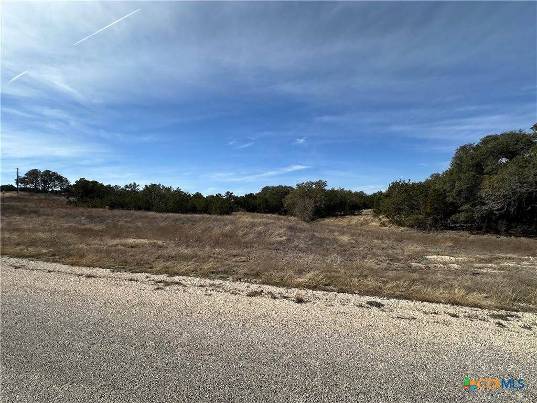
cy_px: 202
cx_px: 268
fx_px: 217
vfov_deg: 85.7
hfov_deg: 102.1
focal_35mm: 14
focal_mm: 2.22
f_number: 2.2
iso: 50
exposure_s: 1/2451
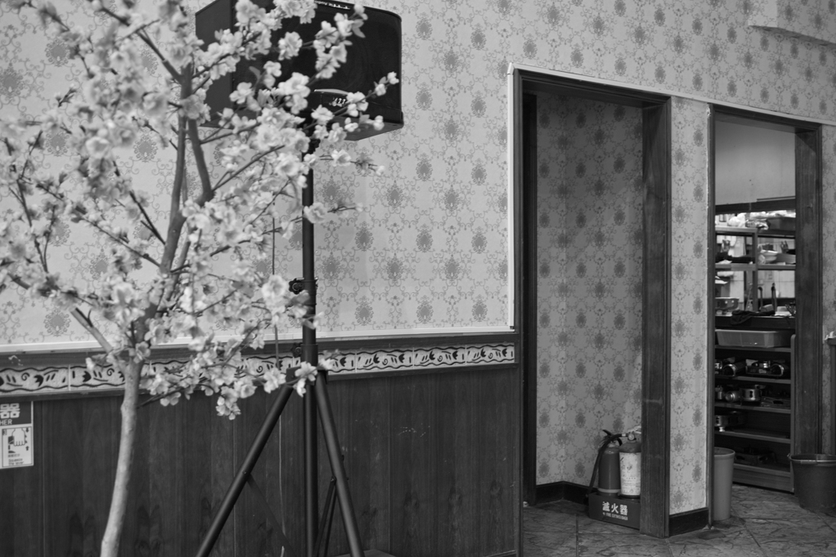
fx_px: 952
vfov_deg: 32.6
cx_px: 418
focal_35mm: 41
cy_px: 278
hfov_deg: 47.4
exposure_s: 1/6
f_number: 2.8
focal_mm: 24.2
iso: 200
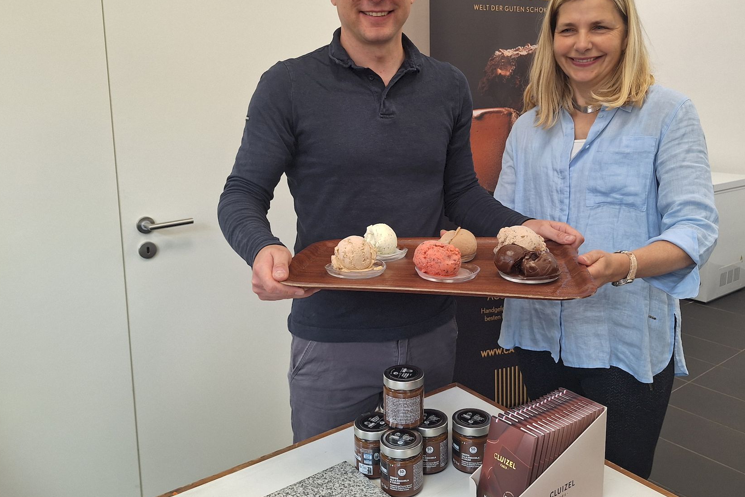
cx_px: 409
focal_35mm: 29
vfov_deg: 44.7
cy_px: 198
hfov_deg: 63.5
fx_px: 600
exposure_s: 1/50
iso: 50
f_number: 1.8
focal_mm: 5.54
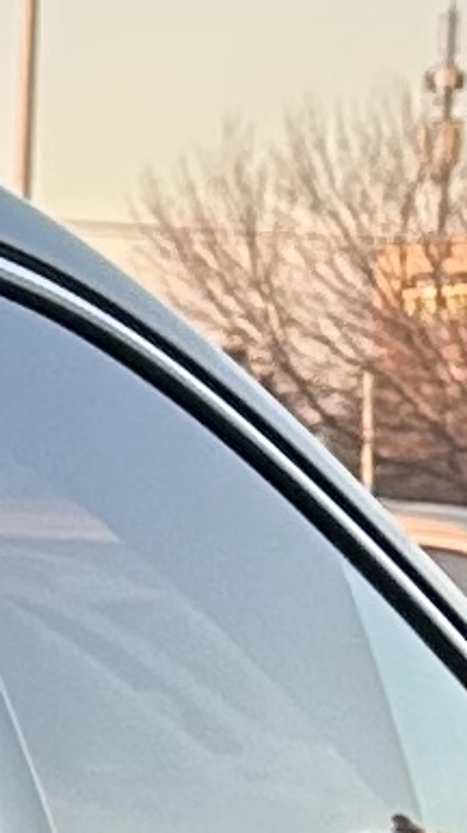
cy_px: 1582
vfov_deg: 7.6
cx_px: -2244
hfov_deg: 3.8
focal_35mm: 274
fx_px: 6044
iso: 80
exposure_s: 1/372
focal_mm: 6.86
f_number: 1.78
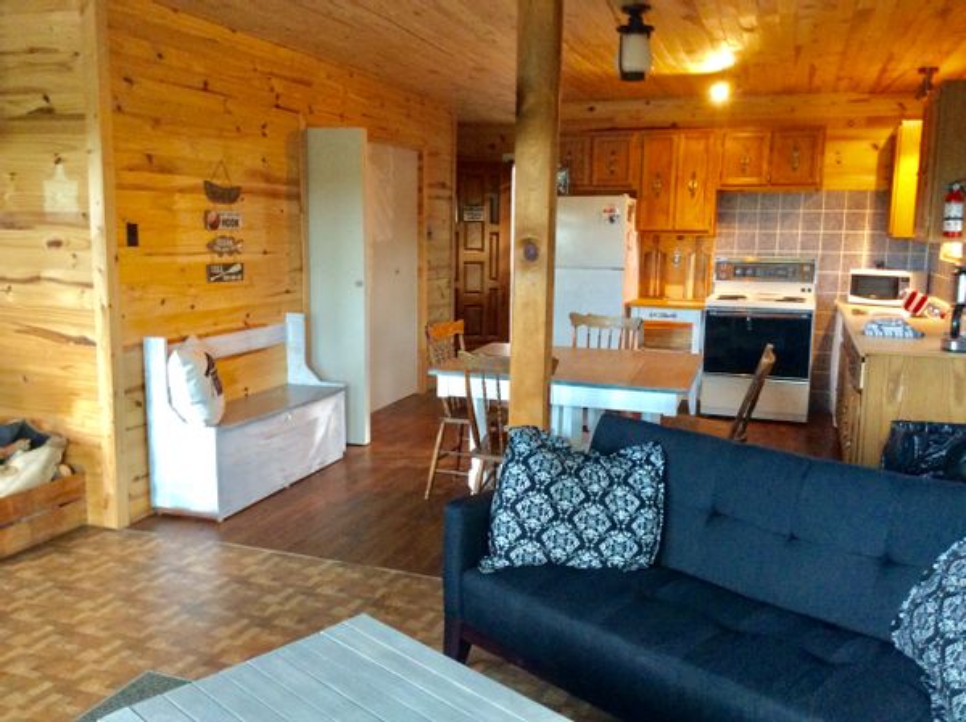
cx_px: 483
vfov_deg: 44.0
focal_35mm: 32
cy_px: 361
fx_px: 892
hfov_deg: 56.9
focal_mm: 3.3
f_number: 2.4
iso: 160
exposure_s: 1/24
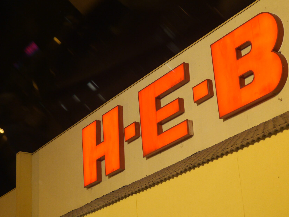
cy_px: 82
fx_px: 643
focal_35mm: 77
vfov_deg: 19.1
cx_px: 162
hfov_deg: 25.3
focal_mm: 25
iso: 800
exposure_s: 1/125
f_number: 1.4
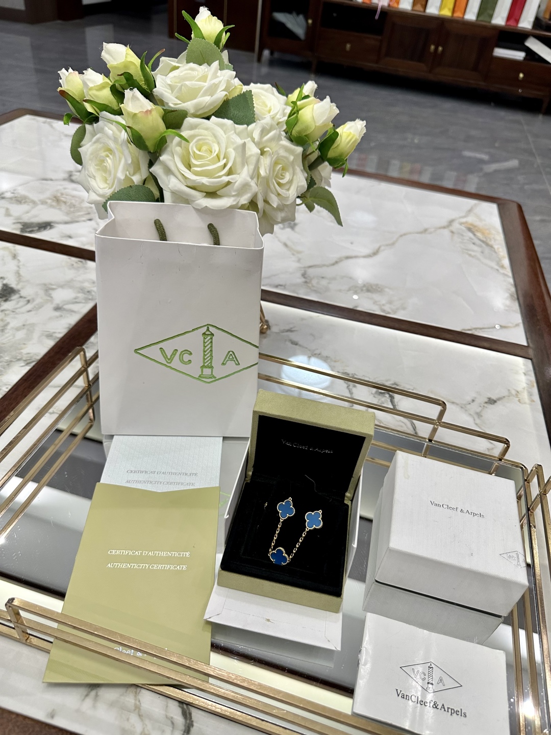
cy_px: 368
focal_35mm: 24
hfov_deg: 56.8
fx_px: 509
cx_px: 276
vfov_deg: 71.6
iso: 200
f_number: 1.78
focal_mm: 6.86
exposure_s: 1/100
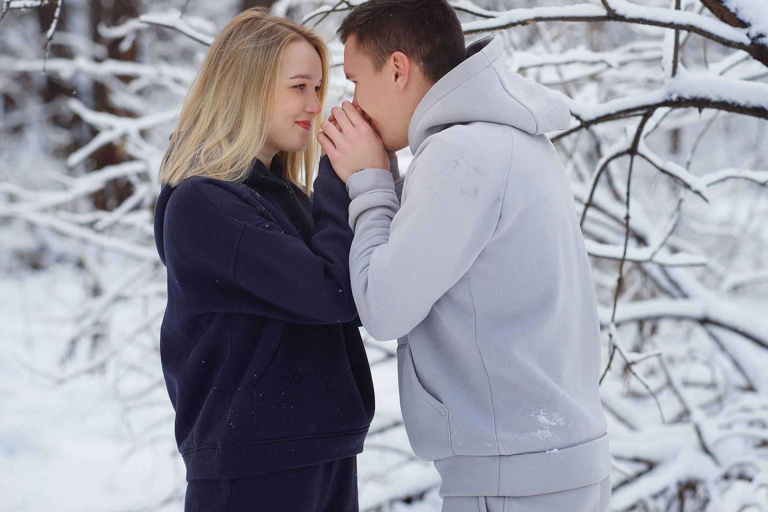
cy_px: 228
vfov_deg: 9.1
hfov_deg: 13.7
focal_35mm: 150
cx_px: 406
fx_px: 3200
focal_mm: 135
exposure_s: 1/400
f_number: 4
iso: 400
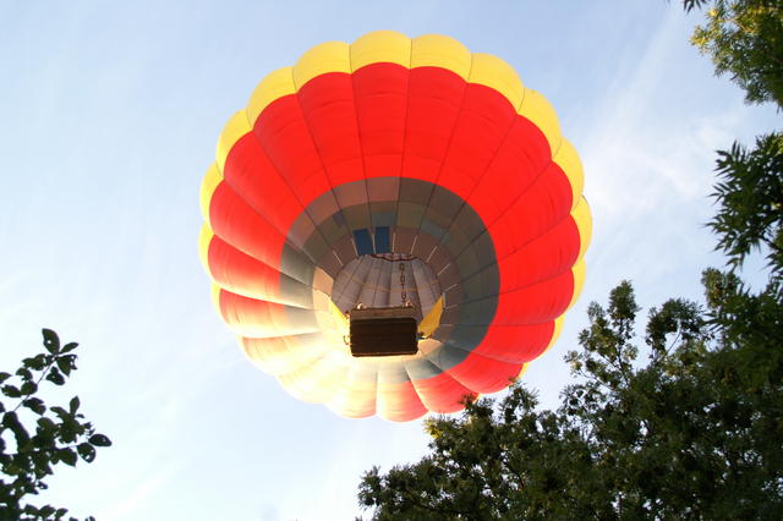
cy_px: 260
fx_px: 848
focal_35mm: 39
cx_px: 392
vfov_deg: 34.2
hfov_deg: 49.6
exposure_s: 1/125
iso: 200
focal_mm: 26
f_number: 6.7
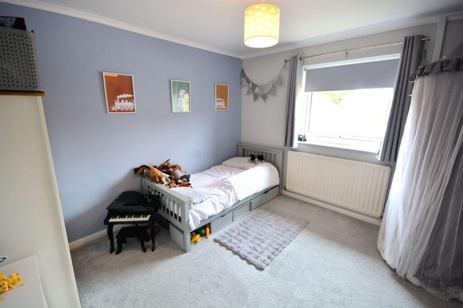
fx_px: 193
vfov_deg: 77.3
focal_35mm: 15
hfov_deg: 100.4
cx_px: 232
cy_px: 154
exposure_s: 1/25
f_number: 8
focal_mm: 10
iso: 400
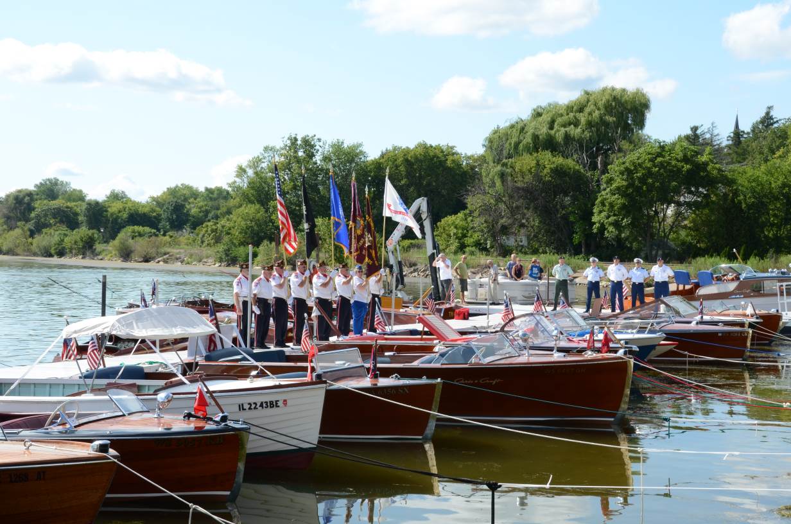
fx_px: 1381
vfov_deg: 21.5
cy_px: 262
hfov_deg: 32.0
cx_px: 396
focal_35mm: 63
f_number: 13
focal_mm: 42
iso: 200
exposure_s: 1/160
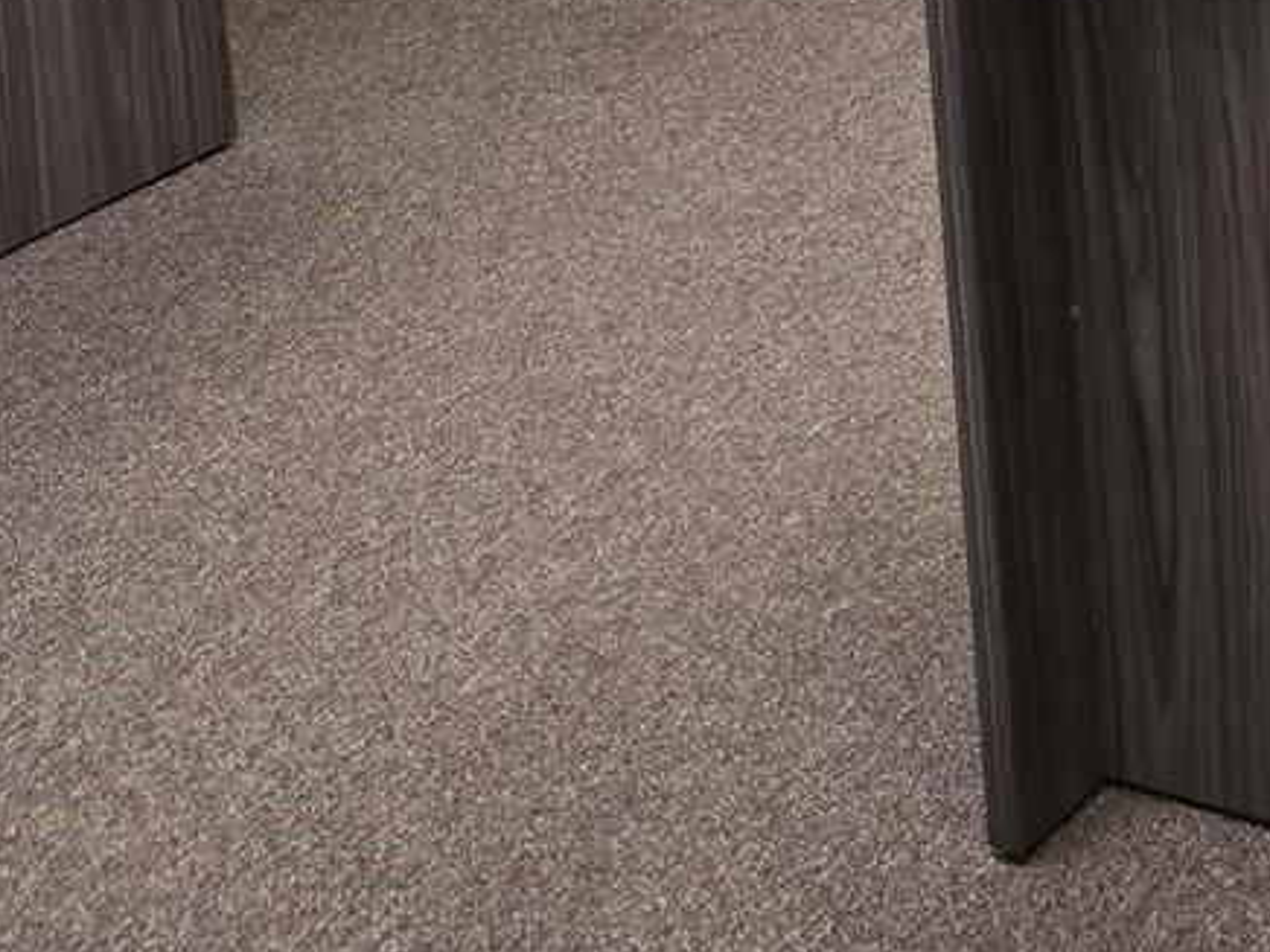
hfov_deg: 18.2
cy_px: -556
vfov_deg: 12.9
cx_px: 687
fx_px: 3962
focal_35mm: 108
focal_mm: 5.4
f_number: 1.8
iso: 320
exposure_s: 1/120
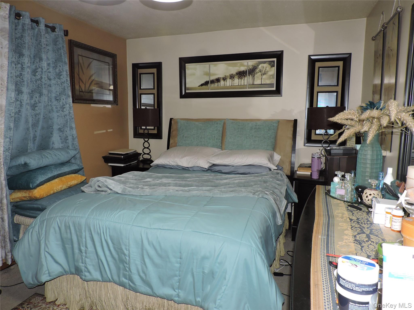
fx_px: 287
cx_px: 207
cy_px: 155
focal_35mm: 24
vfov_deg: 56.8
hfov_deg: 71.6
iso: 200
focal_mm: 4.3
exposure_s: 1/30
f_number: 3
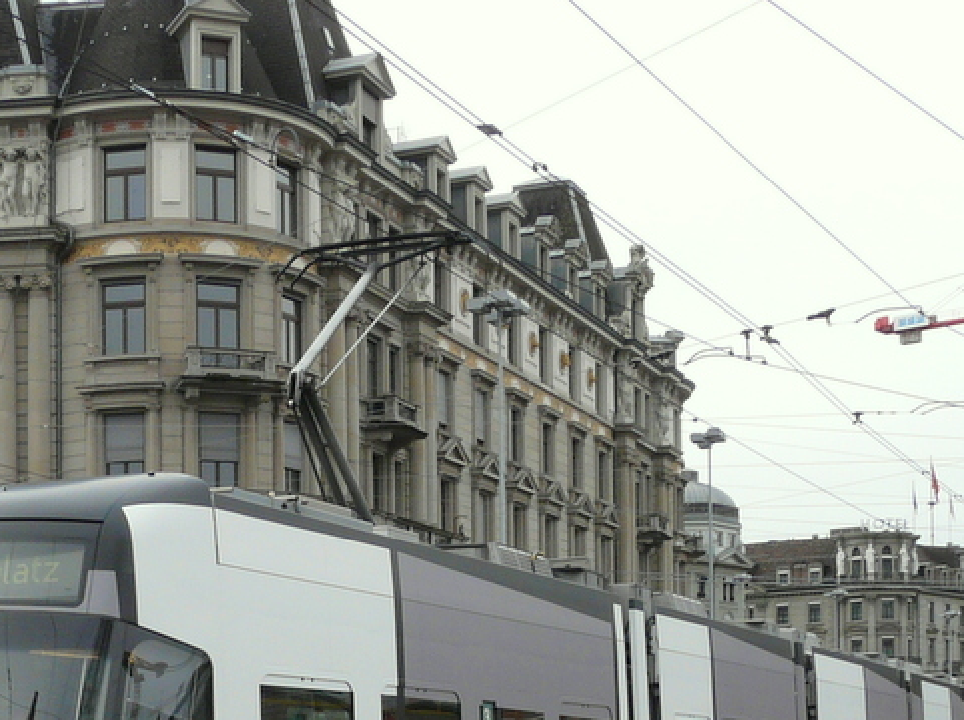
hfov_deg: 32.9
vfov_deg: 24.0
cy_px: 738
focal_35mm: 58
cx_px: 305
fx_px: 1613
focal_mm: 4.6
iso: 100
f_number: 4.5
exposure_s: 1/250
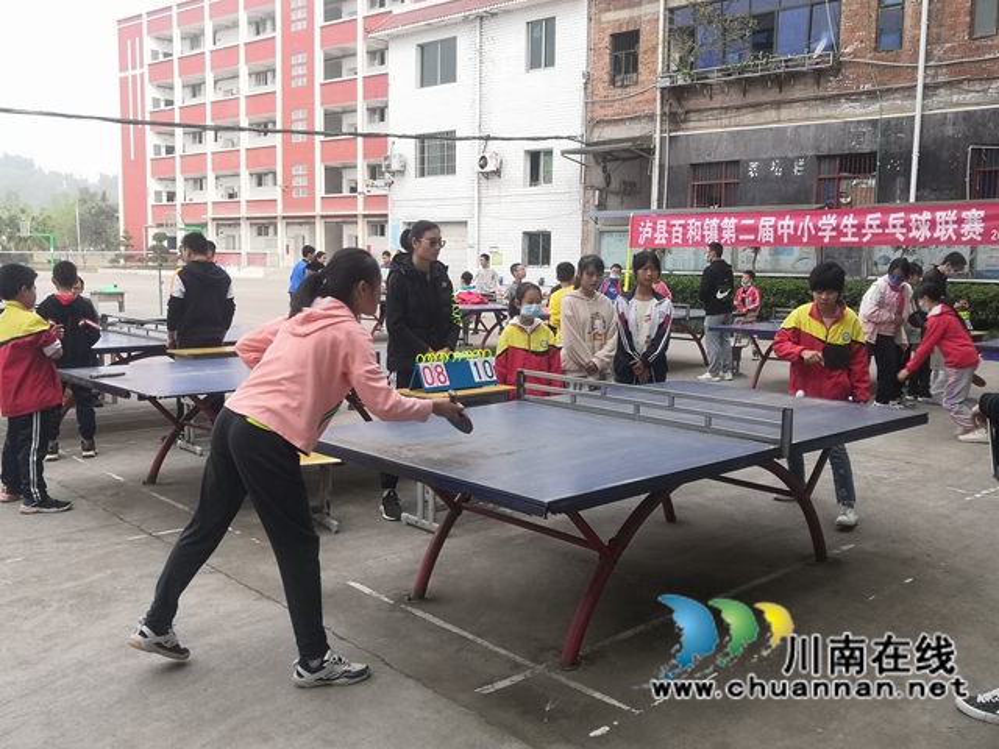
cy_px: 374
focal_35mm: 33
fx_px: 952
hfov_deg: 55.4
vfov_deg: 42.9
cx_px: 500
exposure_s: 1/147
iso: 50
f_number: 1.8
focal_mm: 3.95
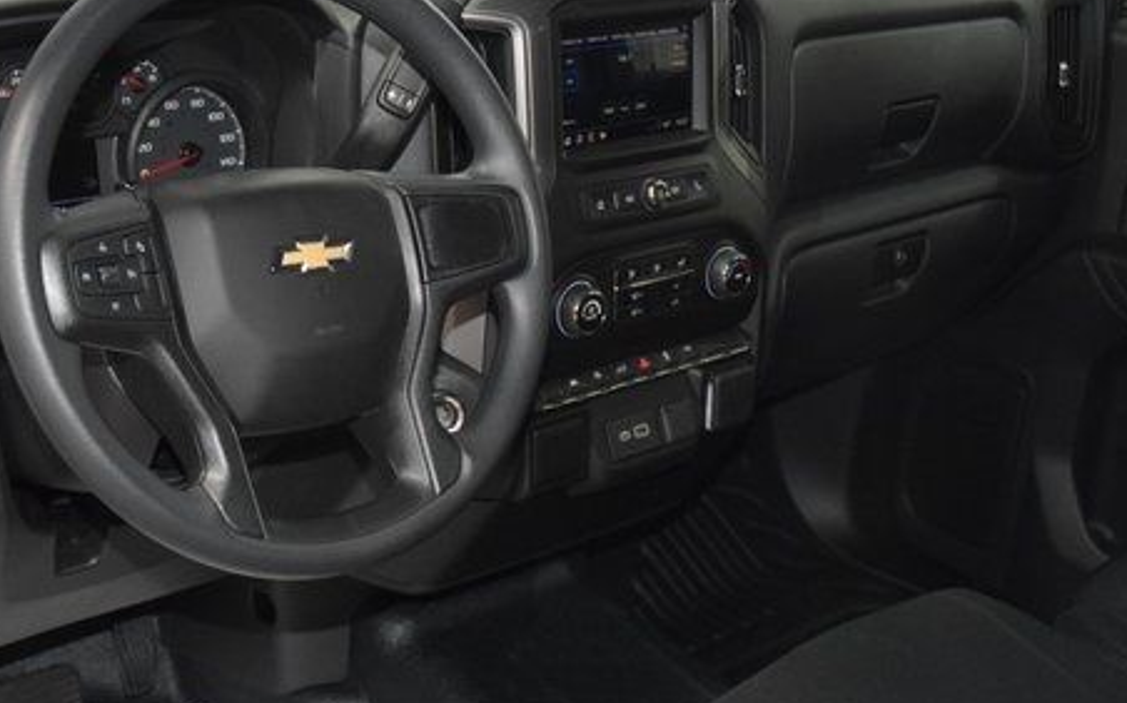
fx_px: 1596
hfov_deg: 38.5
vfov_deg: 24.8
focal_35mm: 52
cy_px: 373
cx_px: 379
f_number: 3.8
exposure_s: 1/125
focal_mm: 24
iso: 3200
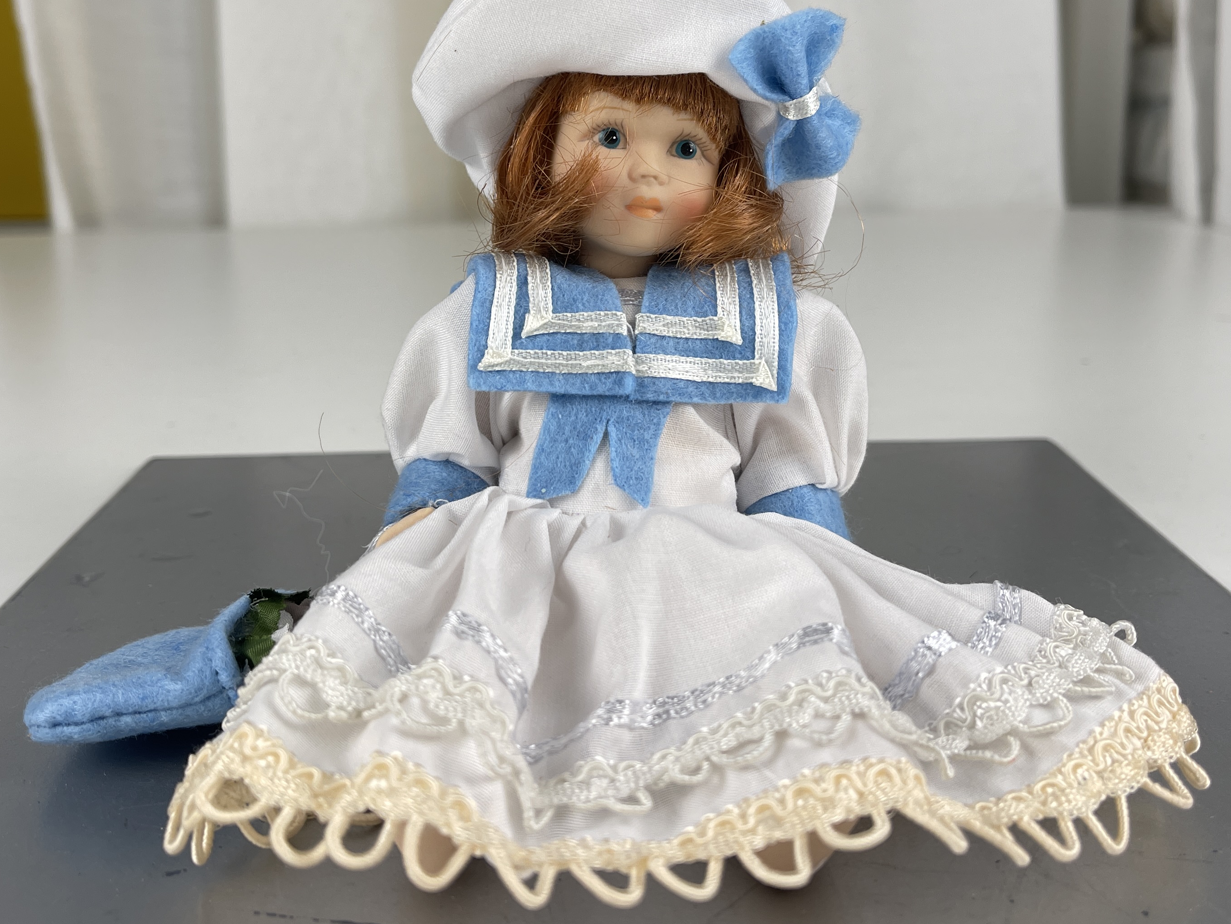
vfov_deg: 38.3
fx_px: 1316
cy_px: 324
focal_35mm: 37
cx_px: 601
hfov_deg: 50.1
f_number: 1.6
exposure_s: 1/158
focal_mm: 5.1
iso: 32
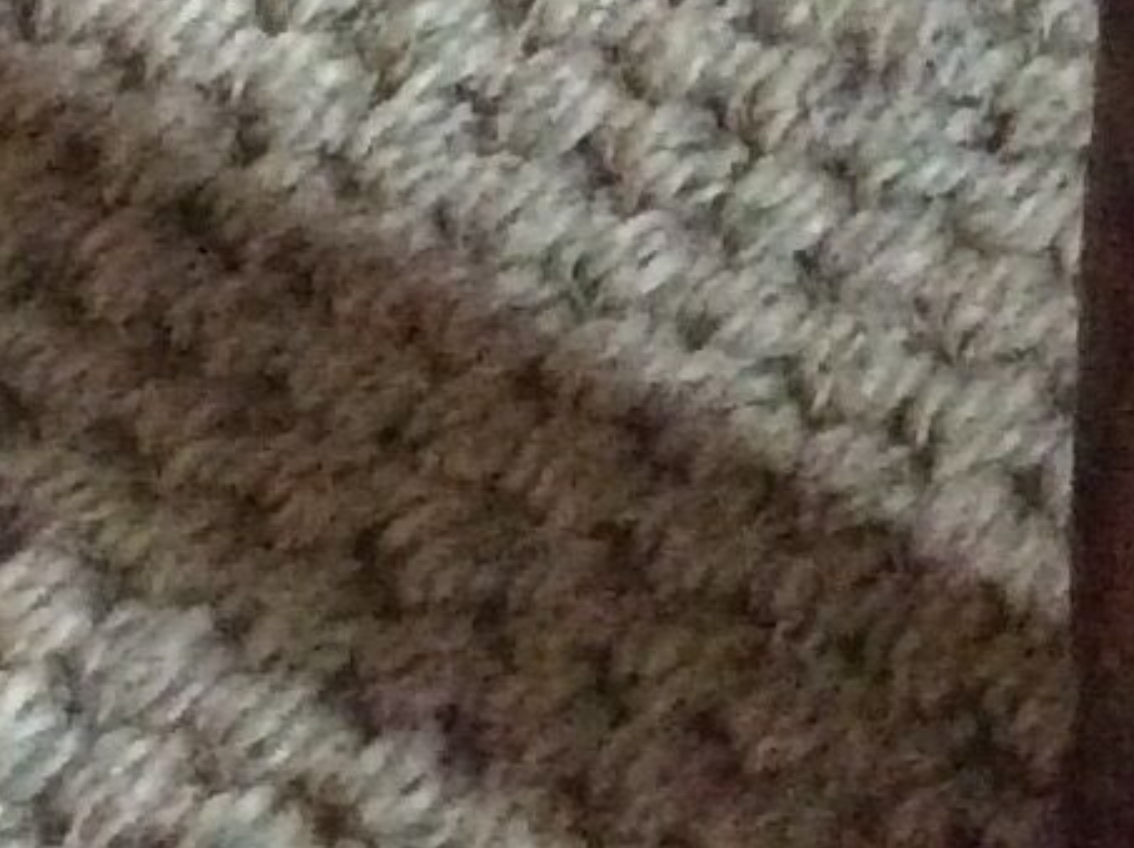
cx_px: -185
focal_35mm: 183
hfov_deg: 10.6
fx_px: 5990
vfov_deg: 7.3
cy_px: -1571
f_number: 2.4
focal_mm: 3.3
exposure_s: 1/17
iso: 640
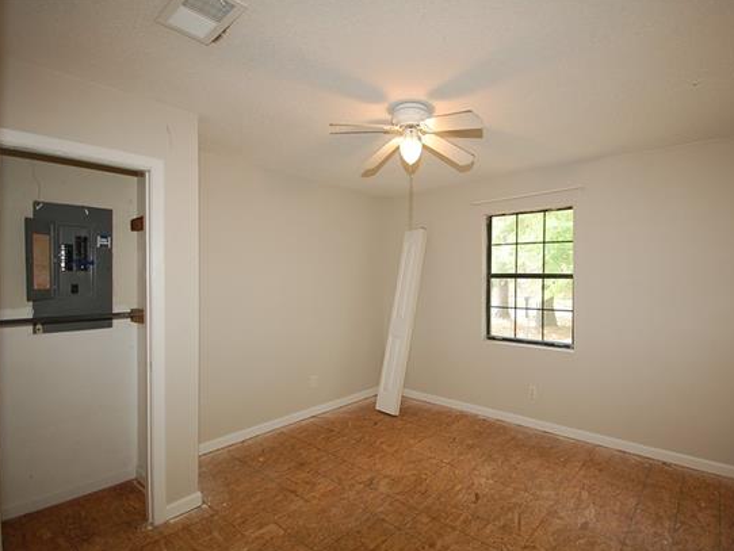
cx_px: 405
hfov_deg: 90.7
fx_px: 361
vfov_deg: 74.8
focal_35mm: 17
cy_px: 281
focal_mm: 10
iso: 400
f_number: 5
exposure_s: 1/60
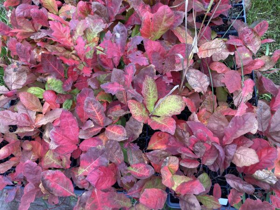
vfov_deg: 49.7
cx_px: 140
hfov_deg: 63.4
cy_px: 105
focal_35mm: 28
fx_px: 226
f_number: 1.8
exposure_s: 1/121
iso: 80
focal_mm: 3.99
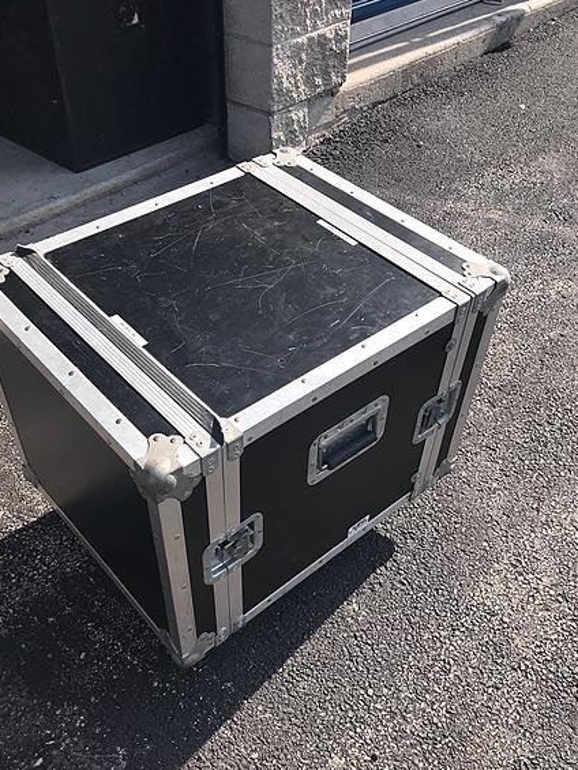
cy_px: 437
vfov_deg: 55.2
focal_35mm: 33
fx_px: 734
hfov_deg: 43.0
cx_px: 281
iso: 20
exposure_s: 1/1570
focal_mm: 3.99
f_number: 1.8
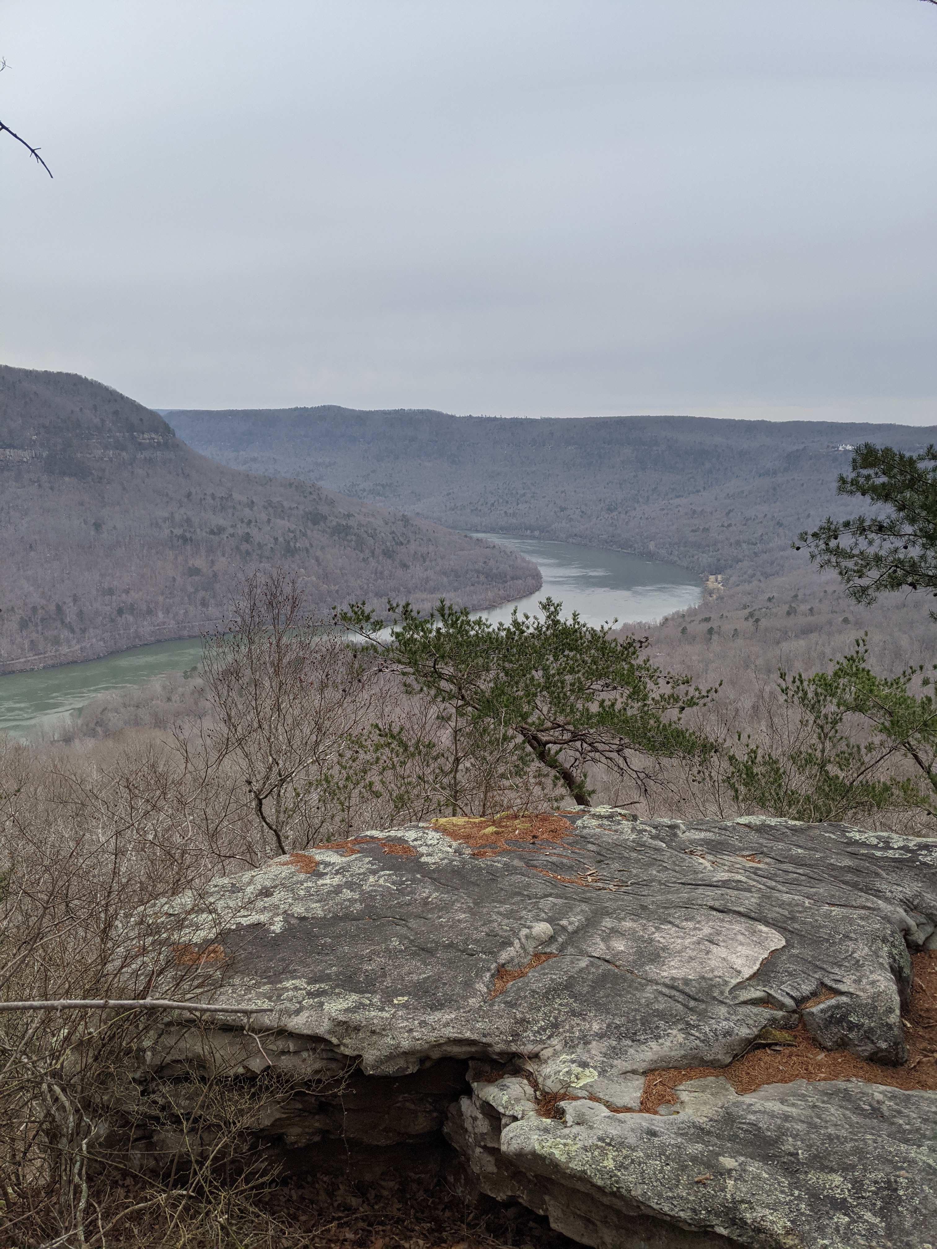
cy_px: 624
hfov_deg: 51.4
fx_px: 974
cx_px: 468
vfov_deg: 65.3
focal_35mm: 27
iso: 59
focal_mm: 4.44
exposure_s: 1/734
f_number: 1.8
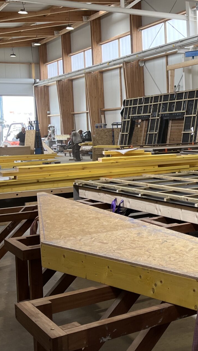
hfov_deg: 18.4
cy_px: 145
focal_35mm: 57
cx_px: 308
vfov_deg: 36.5
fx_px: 532
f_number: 1.6
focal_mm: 5.1
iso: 40
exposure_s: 1/138
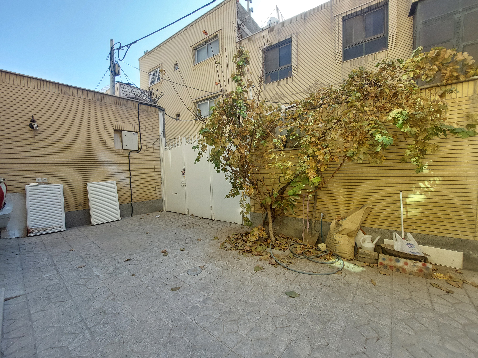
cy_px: 179
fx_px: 180
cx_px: 239
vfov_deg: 89.9
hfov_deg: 106.2
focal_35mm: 13
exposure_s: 1/373
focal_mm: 1.74
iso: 50
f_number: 2.2
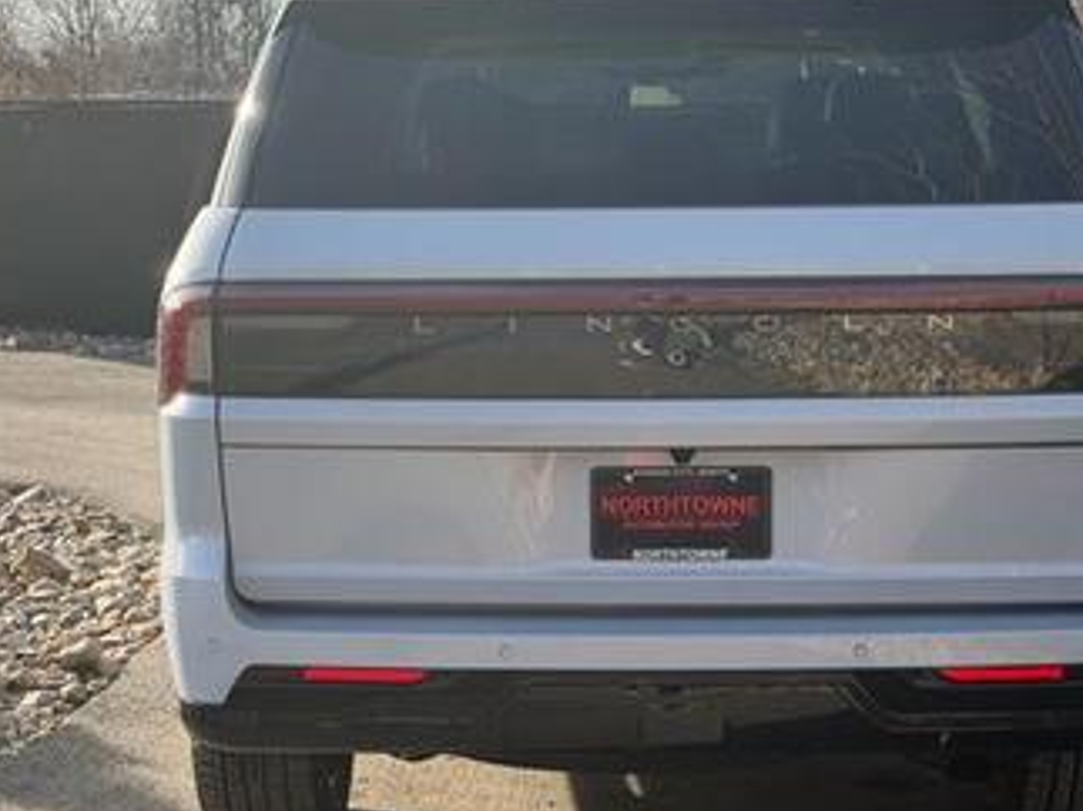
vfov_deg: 19.6
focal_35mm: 75
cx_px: 597
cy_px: 406
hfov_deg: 26.0
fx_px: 2346
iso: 100
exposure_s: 1/1931
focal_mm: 6.76
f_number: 1.78
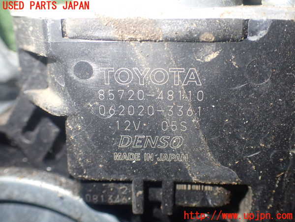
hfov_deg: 45.8
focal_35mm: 41
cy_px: 111
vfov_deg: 35.1
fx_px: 349
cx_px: 148
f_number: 2.8
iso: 500
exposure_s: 1/40
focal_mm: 7.31
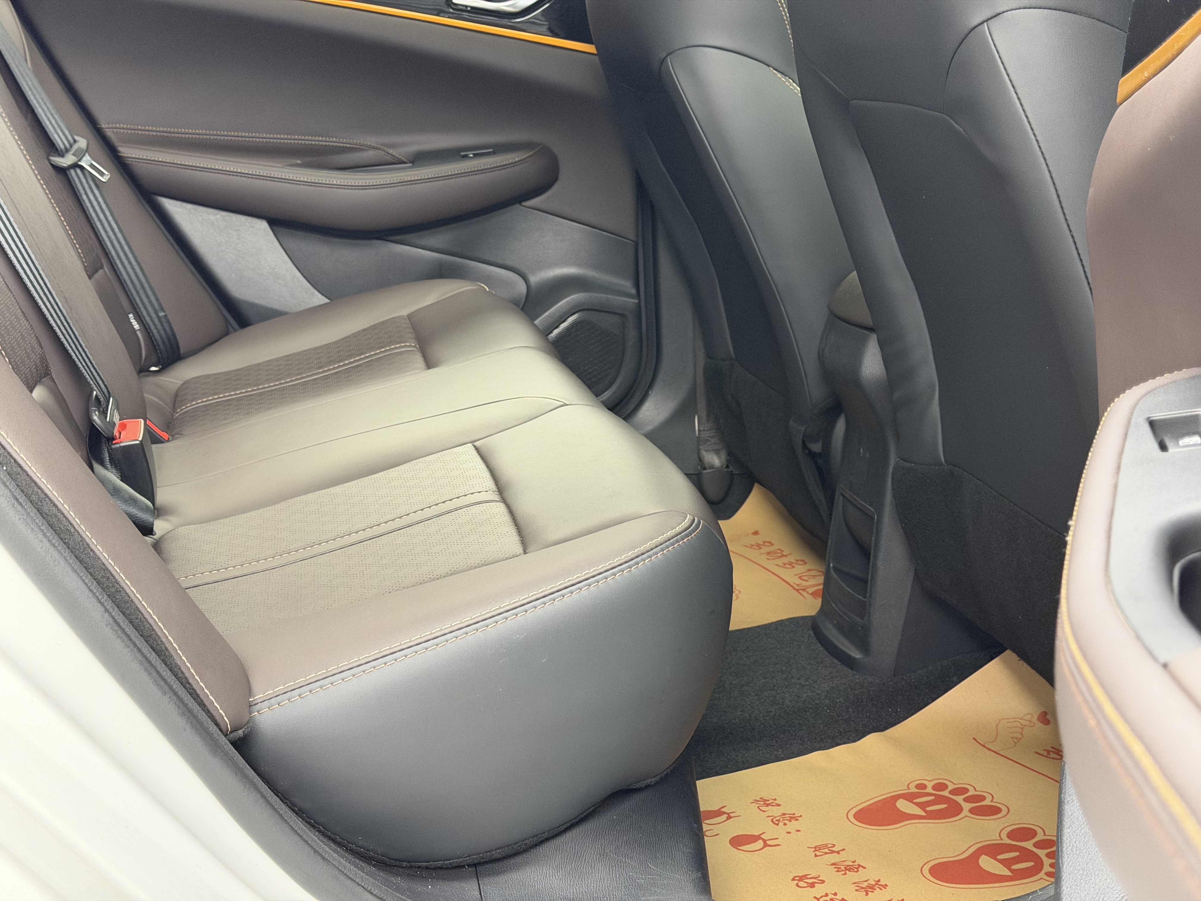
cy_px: 450
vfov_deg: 30.3
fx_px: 1665
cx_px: 600
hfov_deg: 39.7
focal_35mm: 48
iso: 250
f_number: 1.78
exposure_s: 1/60
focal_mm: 6.76
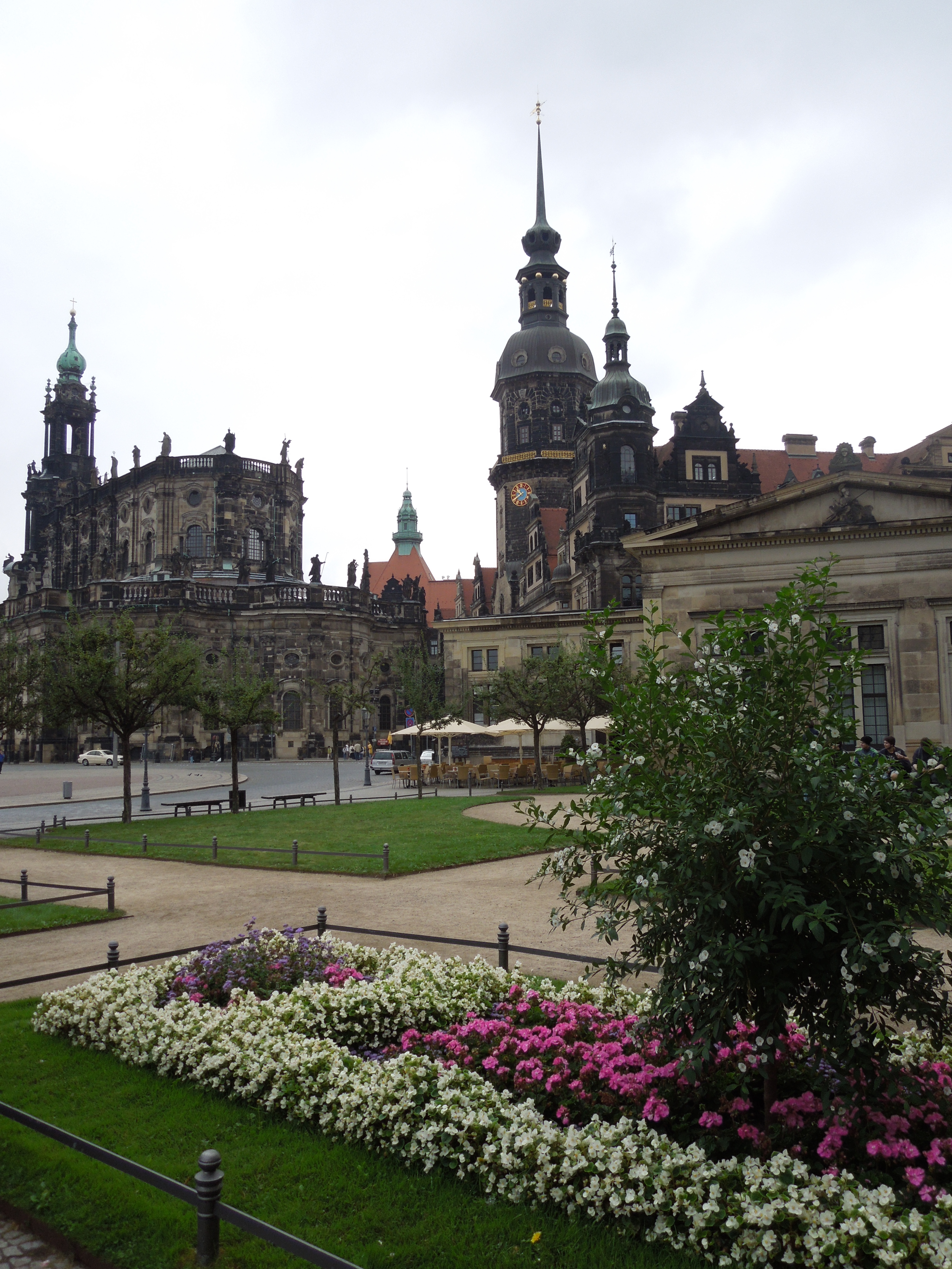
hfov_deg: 49.7
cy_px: 634
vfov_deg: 63.4
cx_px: 476
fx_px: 1027
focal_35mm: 28
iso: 100
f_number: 3.5
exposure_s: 1/640
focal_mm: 5
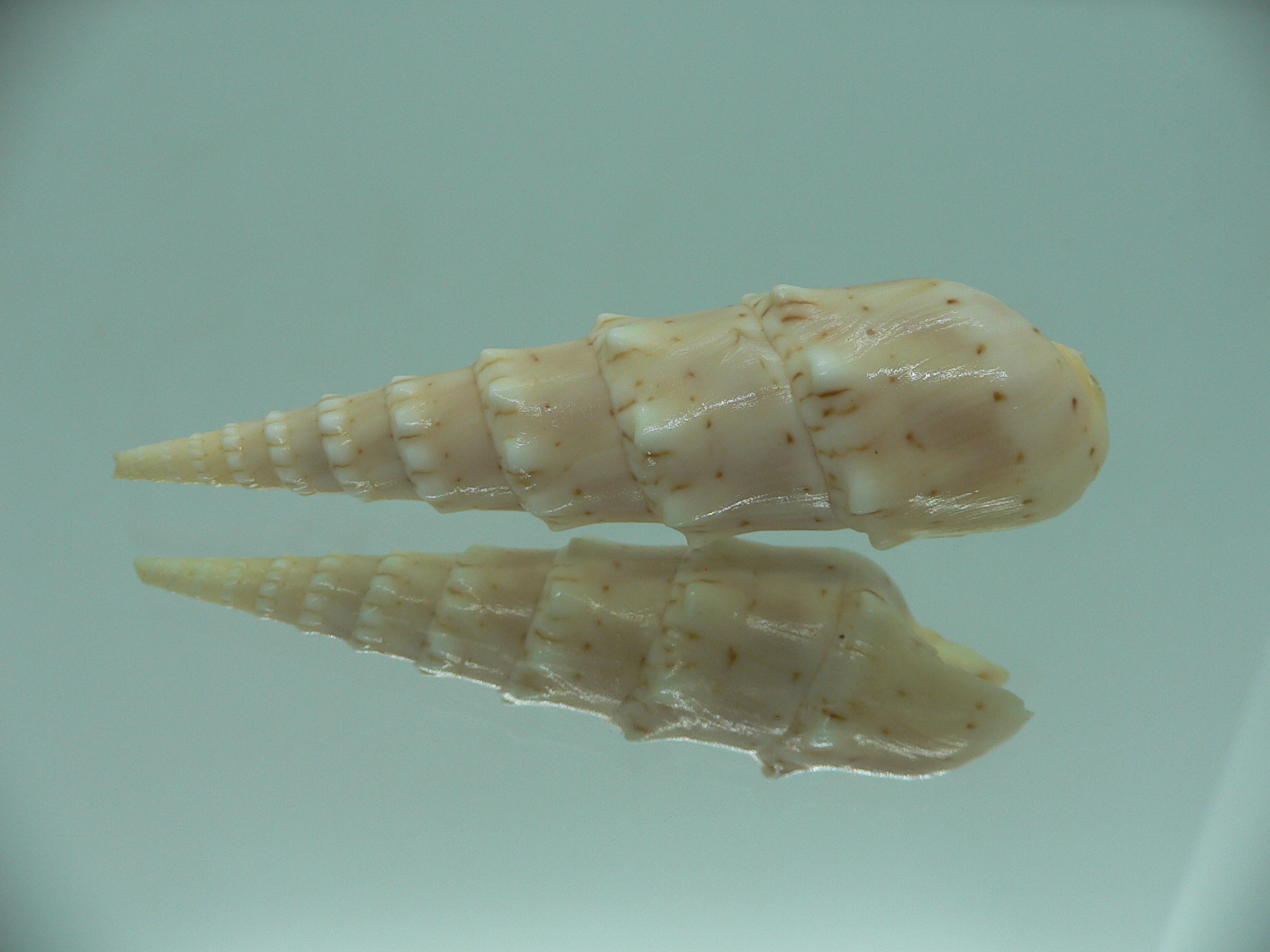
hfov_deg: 52.6
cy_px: 476
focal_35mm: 35
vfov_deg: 40.7
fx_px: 1284
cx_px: 635
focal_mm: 4.6
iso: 80
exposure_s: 1/80
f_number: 2.8
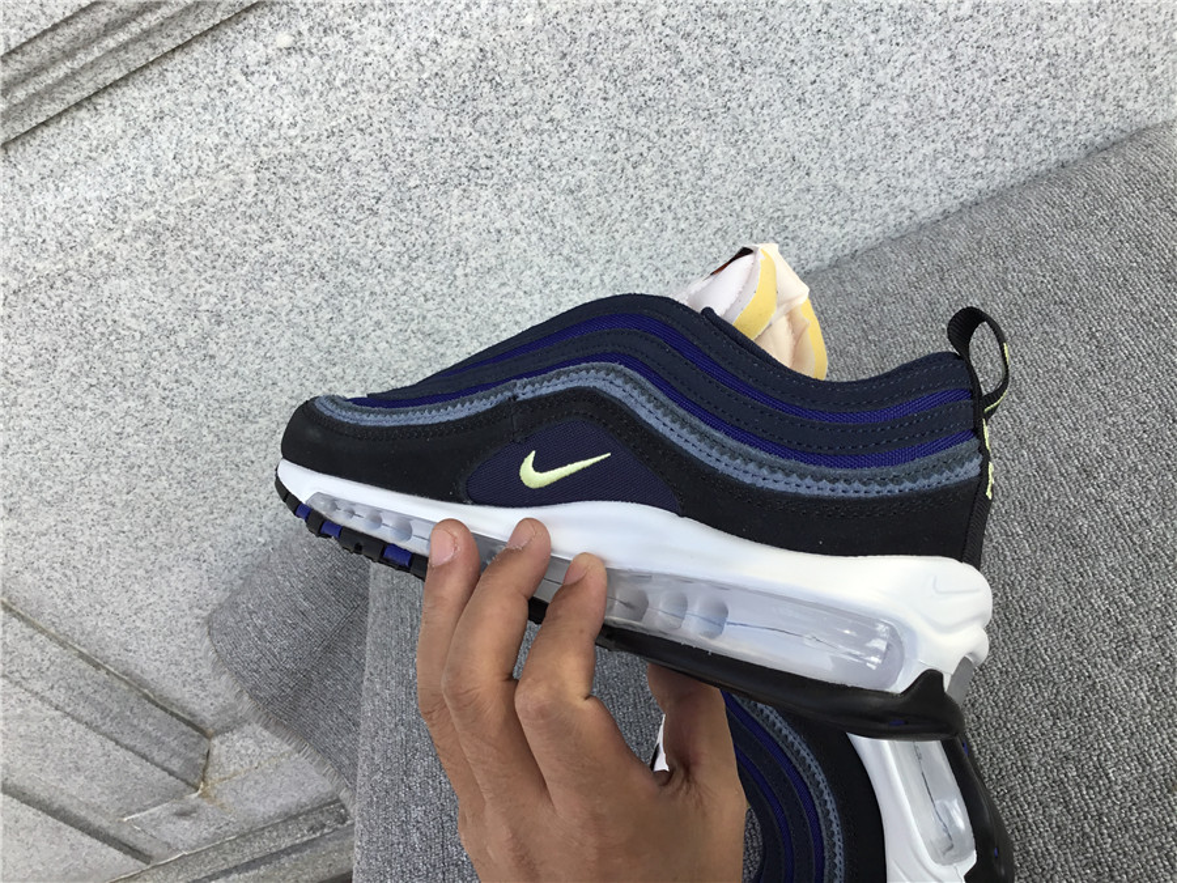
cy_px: 442
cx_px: 588
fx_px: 1054
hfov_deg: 58.4
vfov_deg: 45.4
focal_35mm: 31
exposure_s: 1/539
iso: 25
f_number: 2.4
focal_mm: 3.3
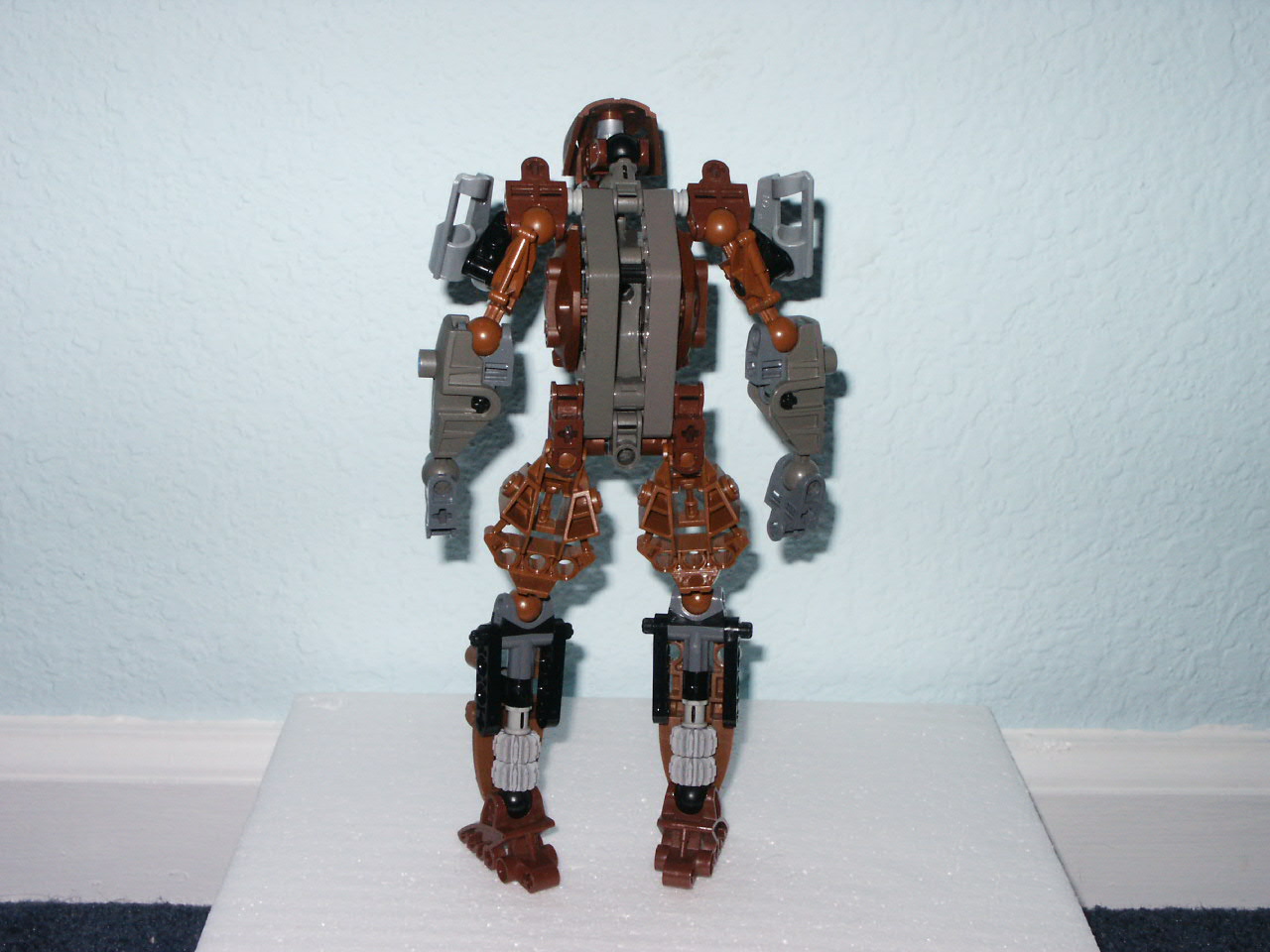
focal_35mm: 52
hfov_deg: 36.8
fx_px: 1908
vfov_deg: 28.0
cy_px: 476
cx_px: 635
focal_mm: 10.75
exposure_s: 1/45
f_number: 8
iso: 200
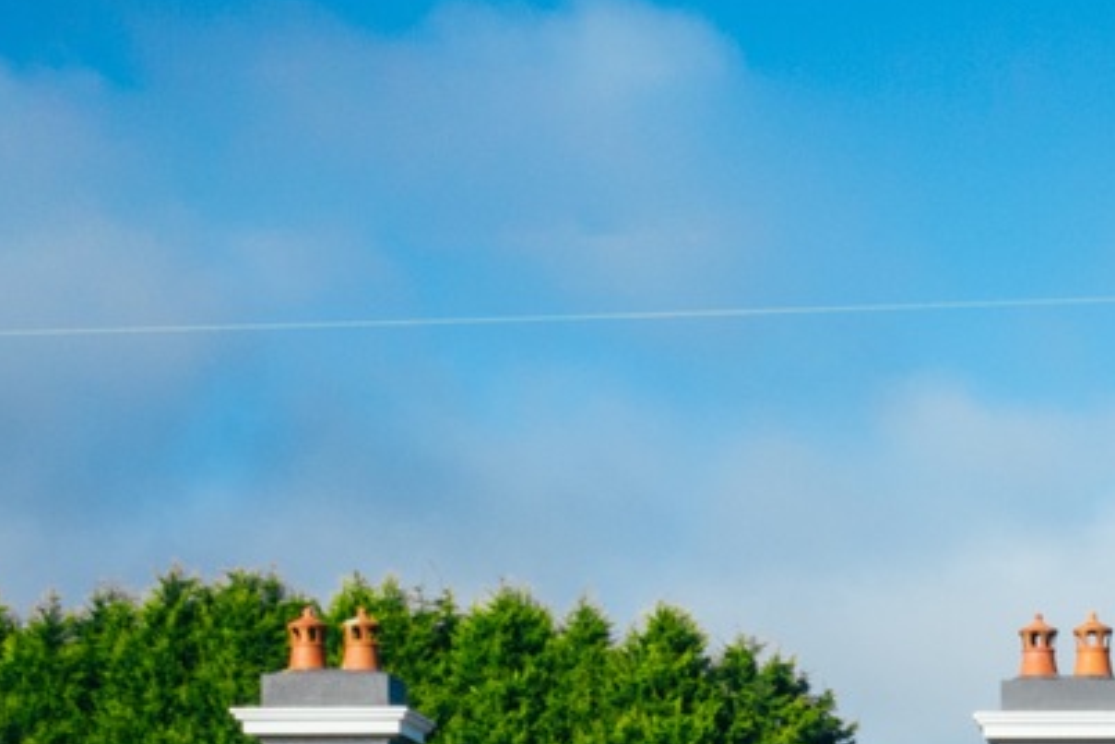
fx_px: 3873
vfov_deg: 10.3
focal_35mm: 125
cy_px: 1375
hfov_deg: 15.9
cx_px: 1217
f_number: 11
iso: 100
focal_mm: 10.26
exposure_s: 1/100
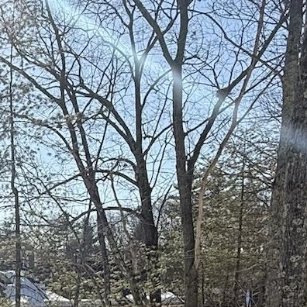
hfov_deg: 25.1
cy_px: 367
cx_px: -81
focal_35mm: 60
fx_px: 602
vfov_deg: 25.7
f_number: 2.2
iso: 64
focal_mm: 2.22
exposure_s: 1/1534
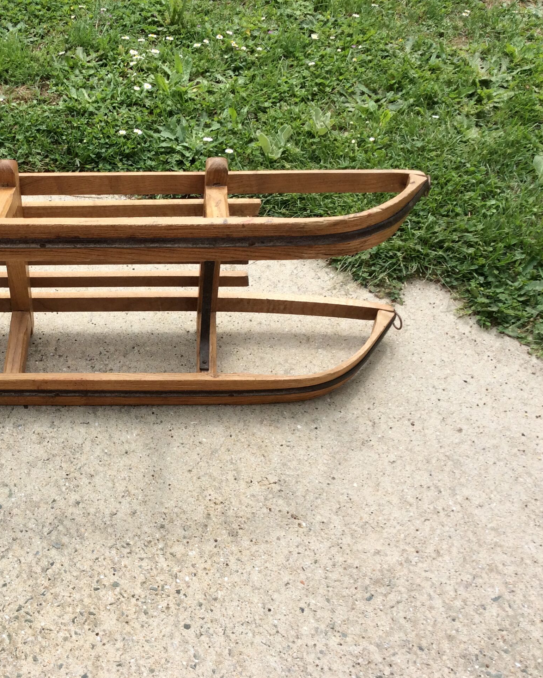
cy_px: 339
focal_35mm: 42
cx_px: 105
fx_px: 844
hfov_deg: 34.5
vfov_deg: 43.8
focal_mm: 3.3
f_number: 2.4
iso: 32
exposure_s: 1/953
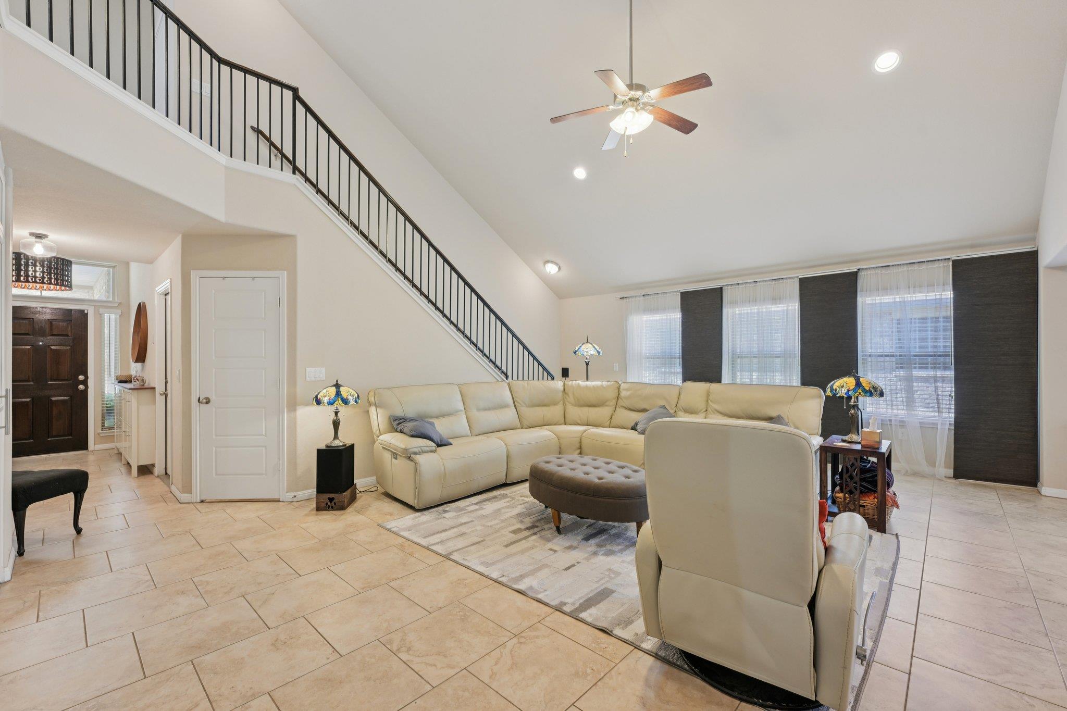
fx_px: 459
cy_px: 356
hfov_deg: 98.5
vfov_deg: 75.5
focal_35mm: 16
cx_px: 534
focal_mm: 15.5
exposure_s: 1/15
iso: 360
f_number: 6.7
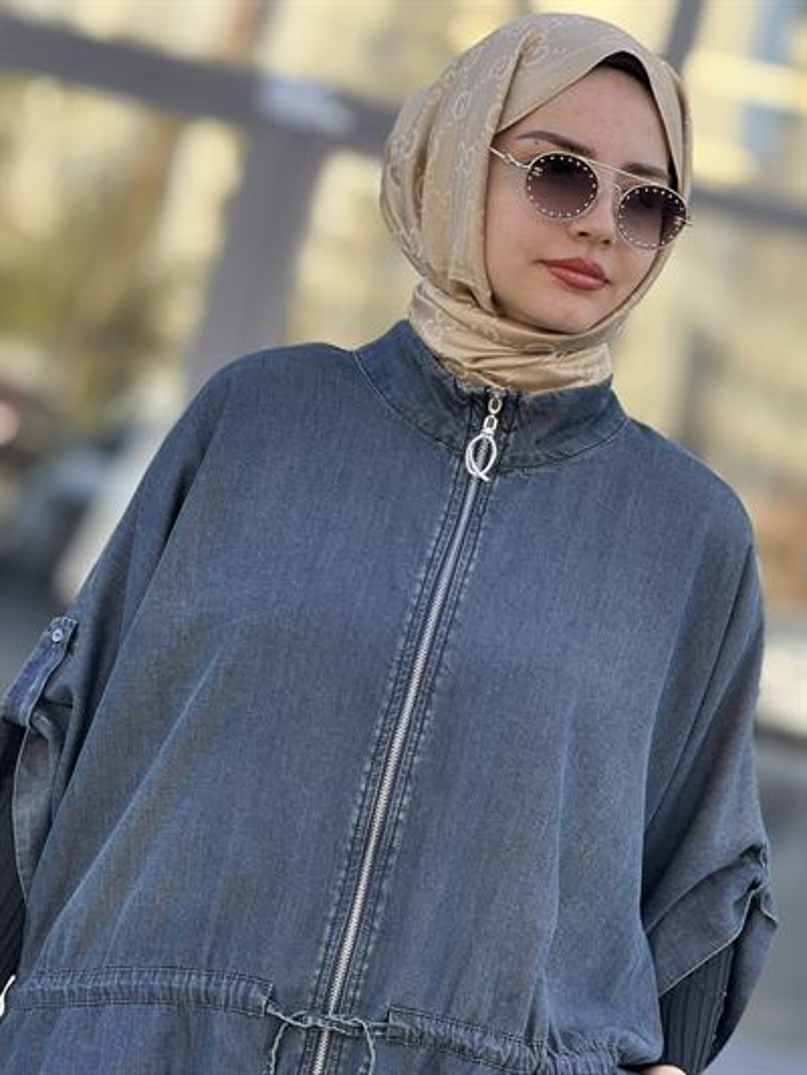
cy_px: 538
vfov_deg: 16.4
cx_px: 404
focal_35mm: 120
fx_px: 3729
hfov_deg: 12.4
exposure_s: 1/133
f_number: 2.8
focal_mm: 15.66
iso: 64
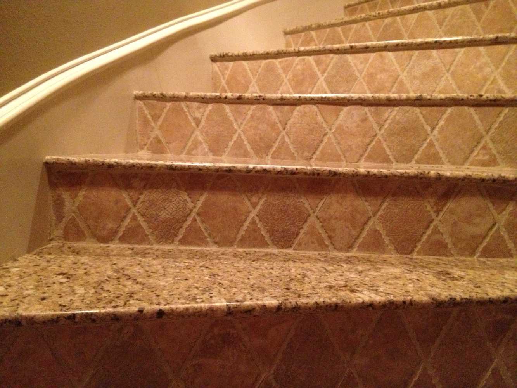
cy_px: 194
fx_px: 523
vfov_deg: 40.7
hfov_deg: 52.6
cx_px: 258
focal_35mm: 35
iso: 800
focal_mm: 4.28
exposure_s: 1/15
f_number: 2.4
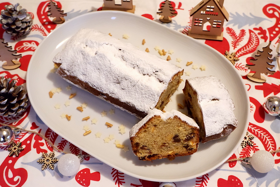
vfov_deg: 29.9
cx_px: 140
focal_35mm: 45
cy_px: 94
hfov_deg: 43.6
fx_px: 350
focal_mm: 30.5
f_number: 4.7
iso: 6400
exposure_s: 1/70
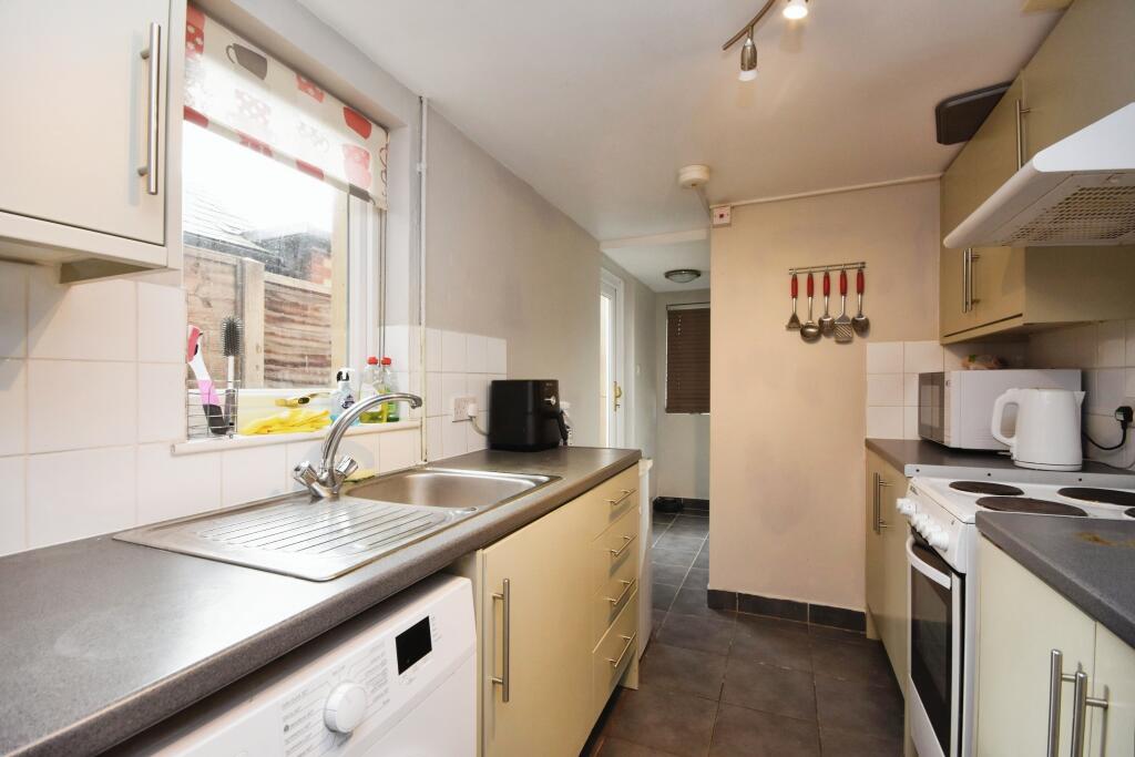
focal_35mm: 15
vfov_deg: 77.3
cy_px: 378
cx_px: 568
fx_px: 473
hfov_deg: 100.4
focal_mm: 10
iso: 640
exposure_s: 1/30
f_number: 8
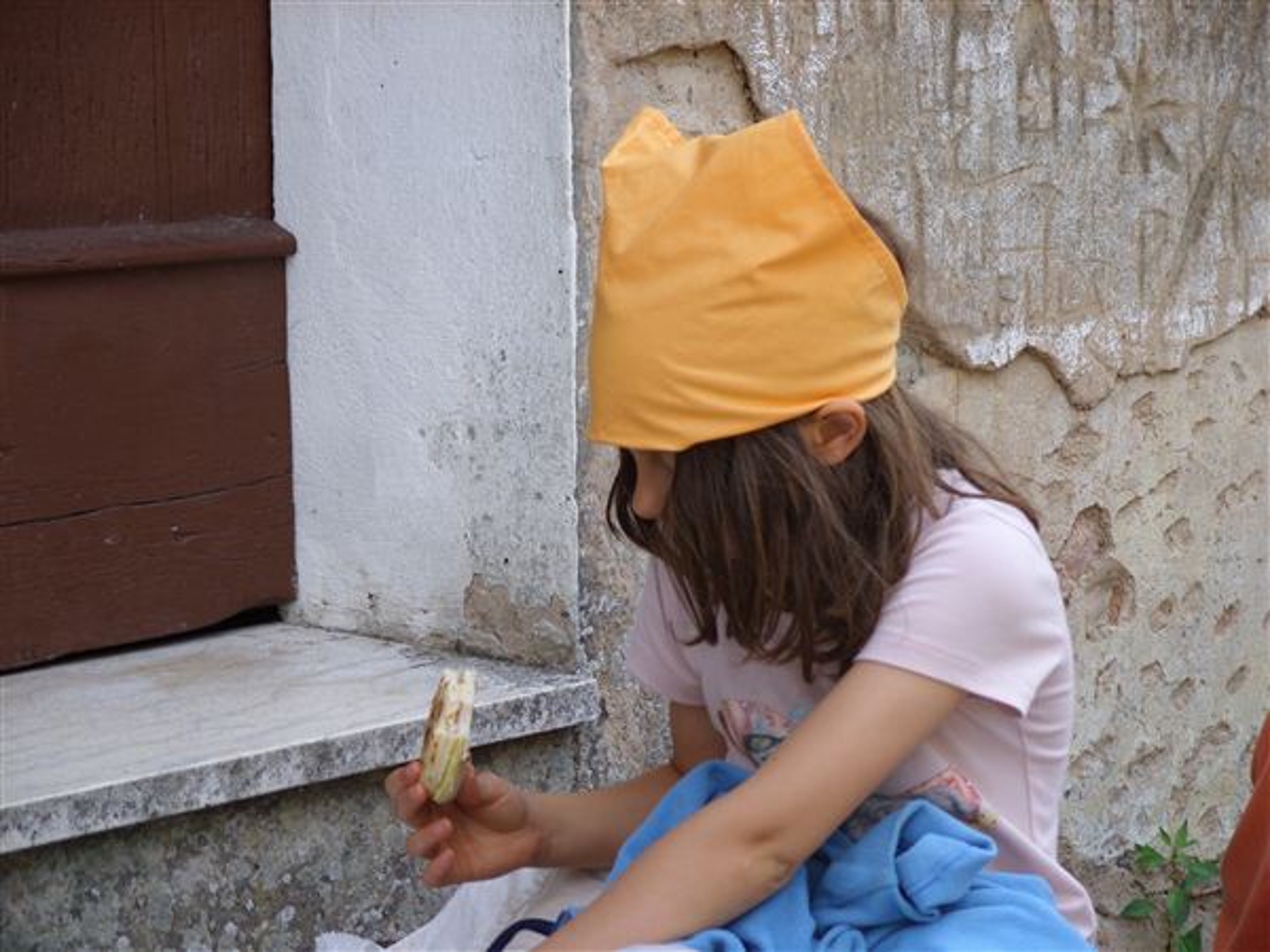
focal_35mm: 113
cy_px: 476
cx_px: 635
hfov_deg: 17.4
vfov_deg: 13.1
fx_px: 4146
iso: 50
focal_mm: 23.31
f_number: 3.6
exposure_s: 1/284
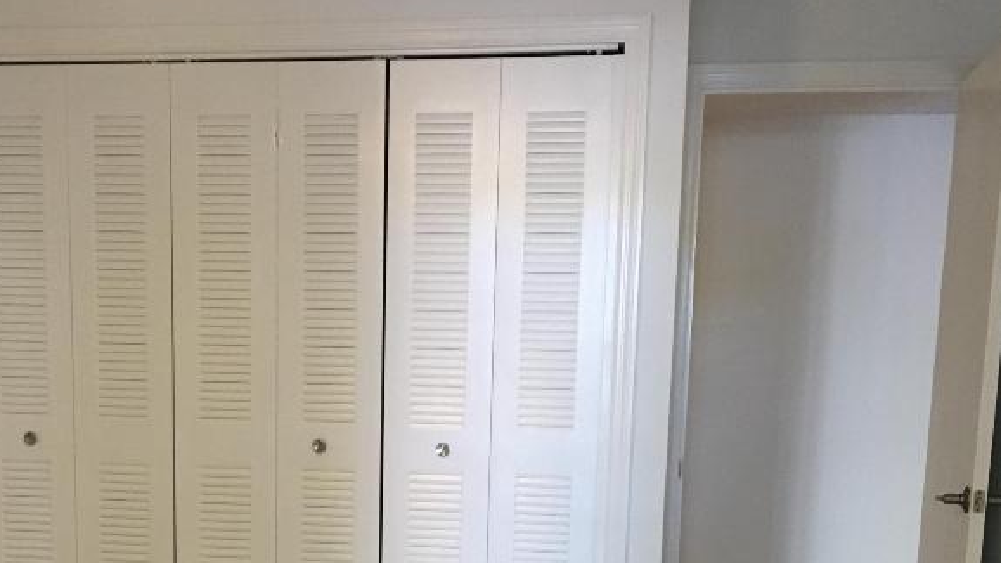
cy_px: 622
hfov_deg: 37.0
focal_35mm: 56
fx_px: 1486
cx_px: 376
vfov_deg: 20.4
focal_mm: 4.15
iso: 125
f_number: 2.2
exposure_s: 1/30
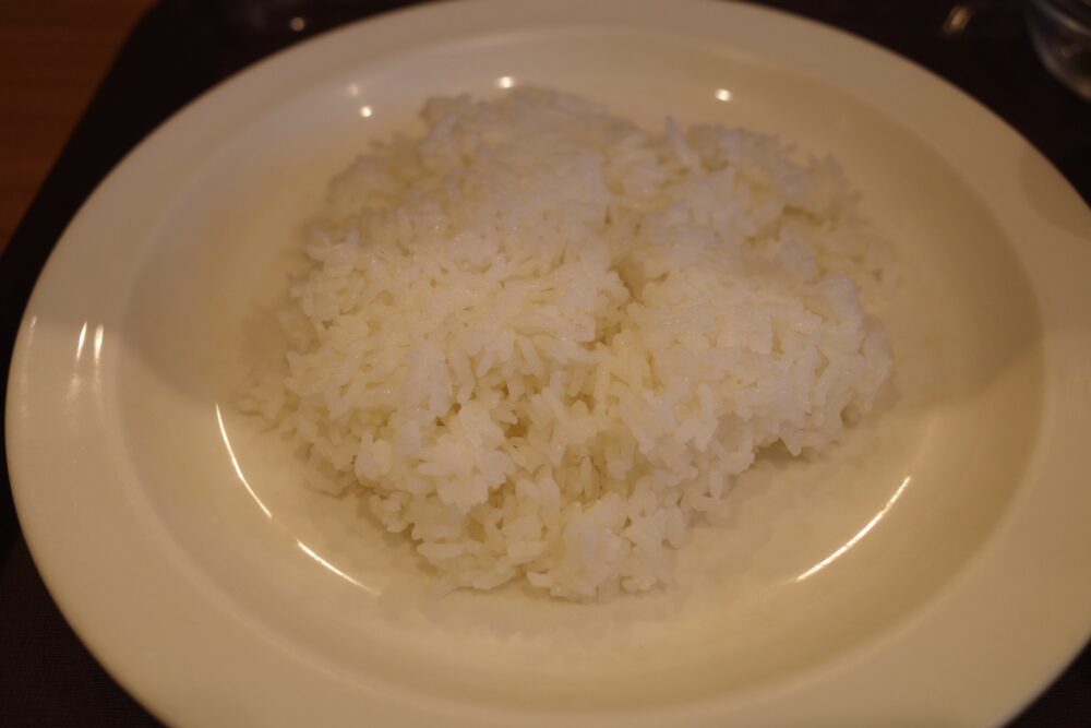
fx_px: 849
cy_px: 364
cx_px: 546
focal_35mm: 28
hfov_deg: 65.5
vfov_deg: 46.4
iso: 200
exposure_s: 1/60
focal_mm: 18.3
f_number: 2.8
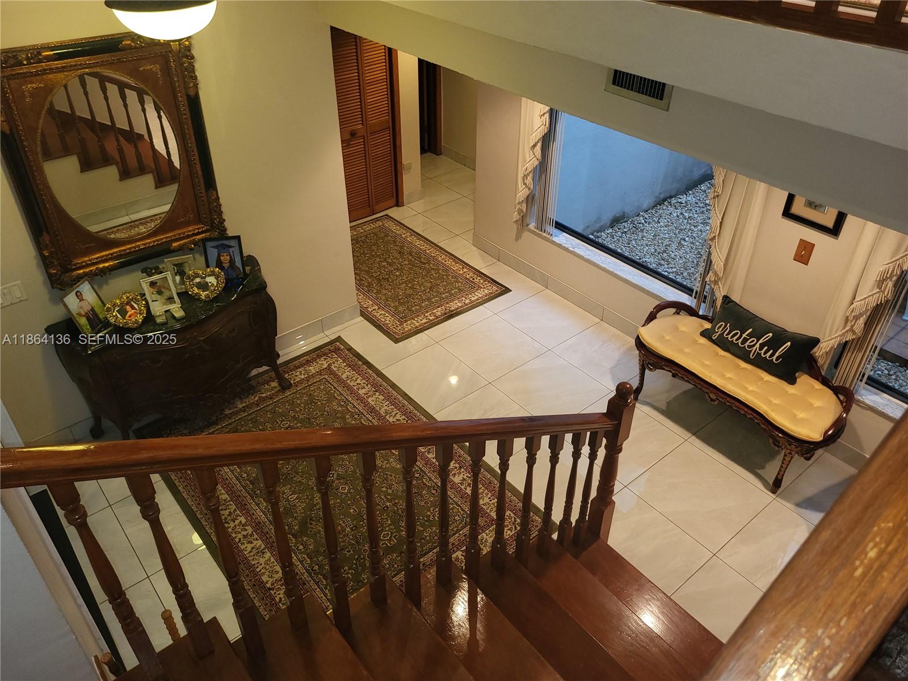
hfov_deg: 67.3
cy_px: 340
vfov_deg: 53.1
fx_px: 682
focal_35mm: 26
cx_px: 454
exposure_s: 1/20
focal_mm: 5.4
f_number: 1.8
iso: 125
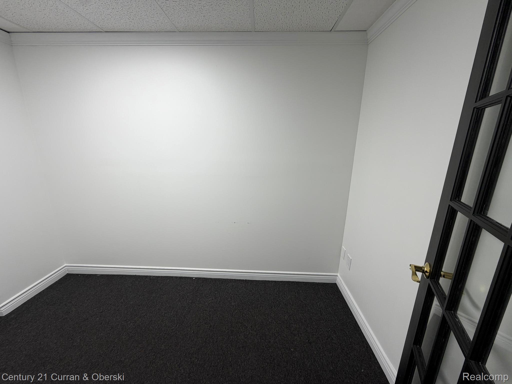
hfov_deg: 102.1
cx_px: 256
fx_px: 207
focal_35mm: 14
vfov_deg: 85.7
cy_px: 192
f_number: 2.2
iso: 64
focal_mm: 2.22
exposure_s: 1/61
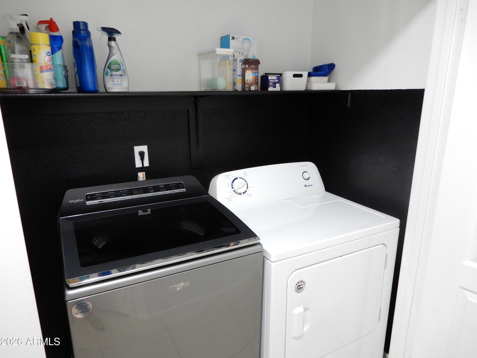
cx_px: 238
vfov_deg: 56.8
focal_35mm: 24
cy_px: 179
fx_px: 331
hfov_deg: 71.6
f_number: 3.4
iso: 400
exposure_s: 1/10
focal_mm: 4.3
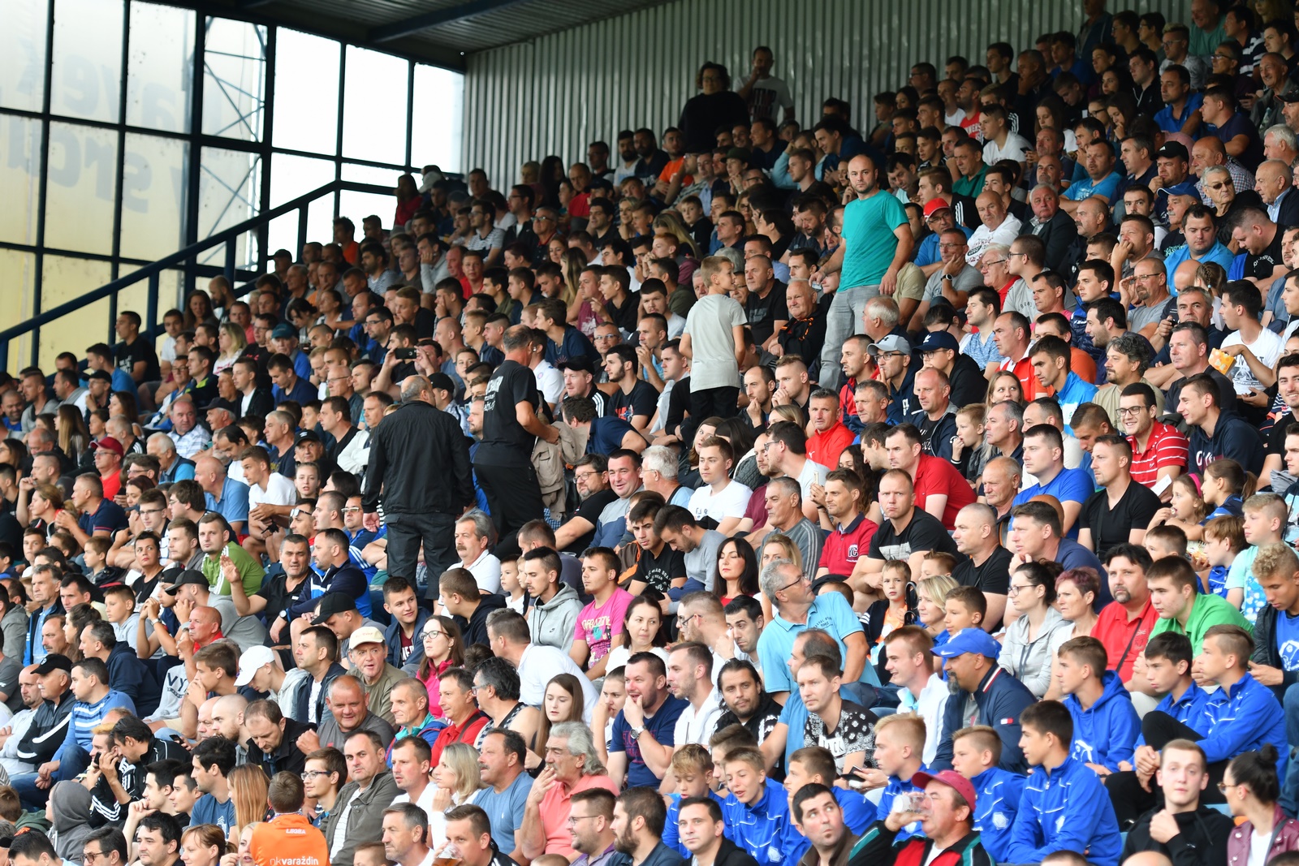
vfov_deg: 8.7
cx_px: 650
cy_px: 433
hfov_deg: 13.0
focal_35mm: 158
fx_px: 5683
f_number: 2.8
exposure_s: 1/200
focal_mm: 105
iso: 400
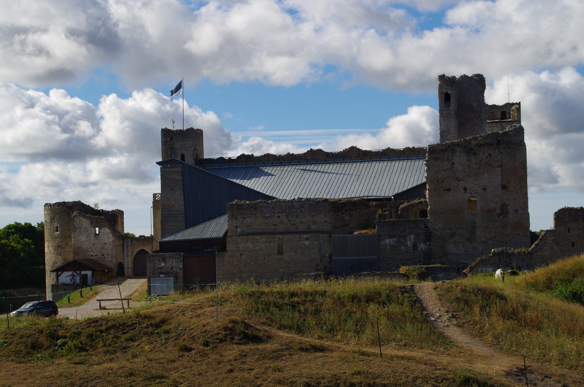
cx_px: 292
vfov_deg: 18.8
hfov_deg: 28.1
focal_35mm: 72
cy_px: 194
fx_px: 1166
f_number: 11
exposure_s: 1/200
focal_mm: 48
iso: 100
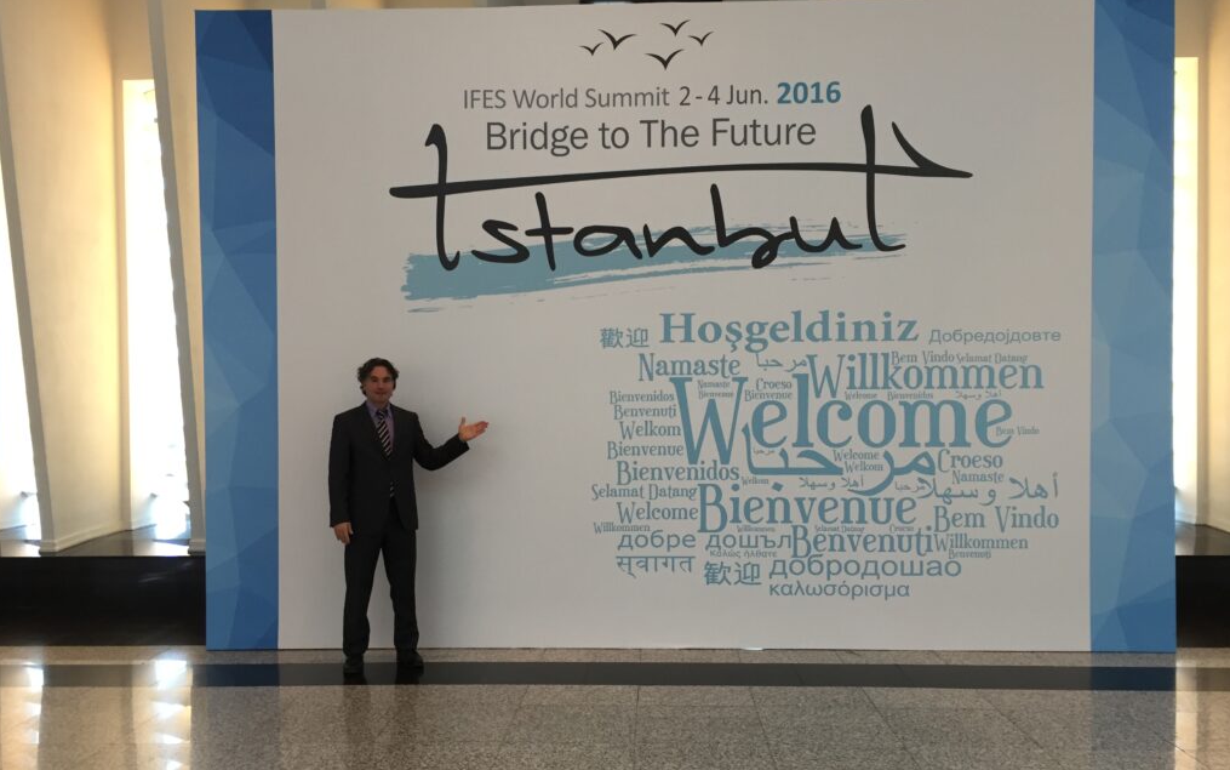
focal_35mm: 31
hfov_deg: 61.2
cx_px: 613
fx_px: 1039
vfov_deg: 40.6
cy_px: 422
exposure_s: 1/33
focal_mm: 4.15
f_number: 2.2
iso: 50
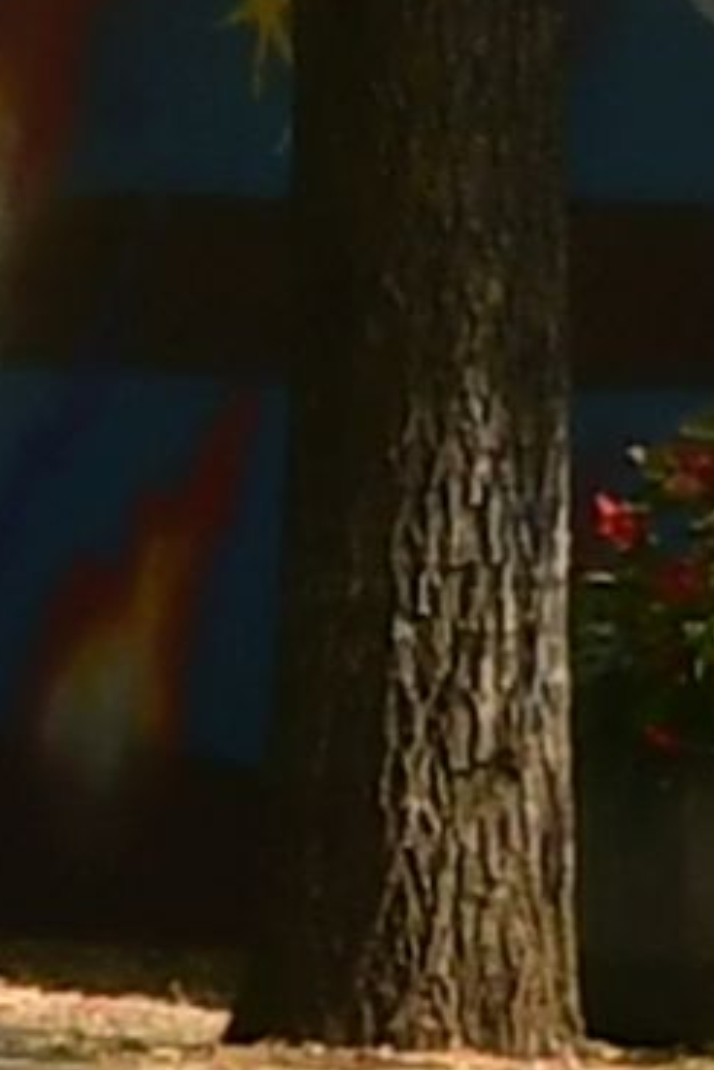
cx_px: 1891
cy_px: 825
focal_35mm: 358
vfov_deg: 5.8
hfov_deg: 3.8
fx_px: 10640
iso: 320
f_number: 6.3
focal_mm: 55
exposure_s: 1/1000
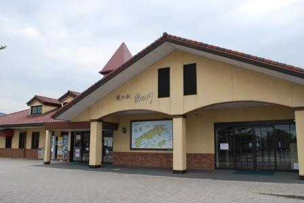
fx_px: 254
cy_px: 102
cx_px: 152
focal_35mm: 30
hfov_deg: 61.9
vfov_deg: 43.7
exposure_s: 1/160
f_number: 6.3
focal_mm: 20
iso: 100
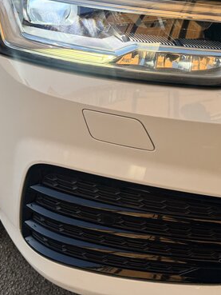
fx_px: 442
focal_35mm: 52
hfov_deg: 28.0
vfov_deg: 35.5
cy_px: 56
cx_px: 134
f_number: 1.78
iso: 80
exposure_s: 1/739
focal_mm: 6.76
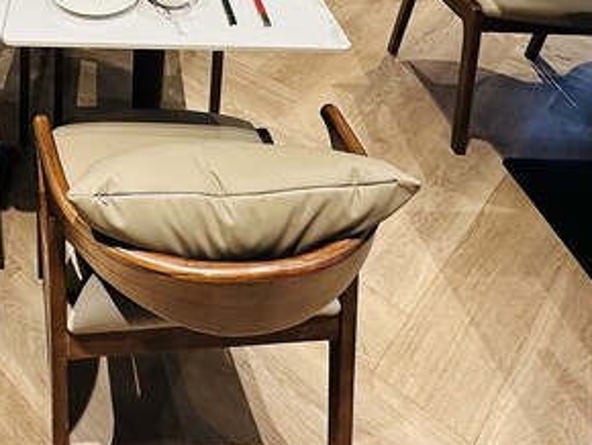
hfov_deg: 41.5
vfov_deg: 29.5
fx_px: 702
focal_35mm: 41
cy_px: -107
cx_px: 43
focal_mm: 2.22
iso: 250
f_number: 2.2
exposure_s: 1/60
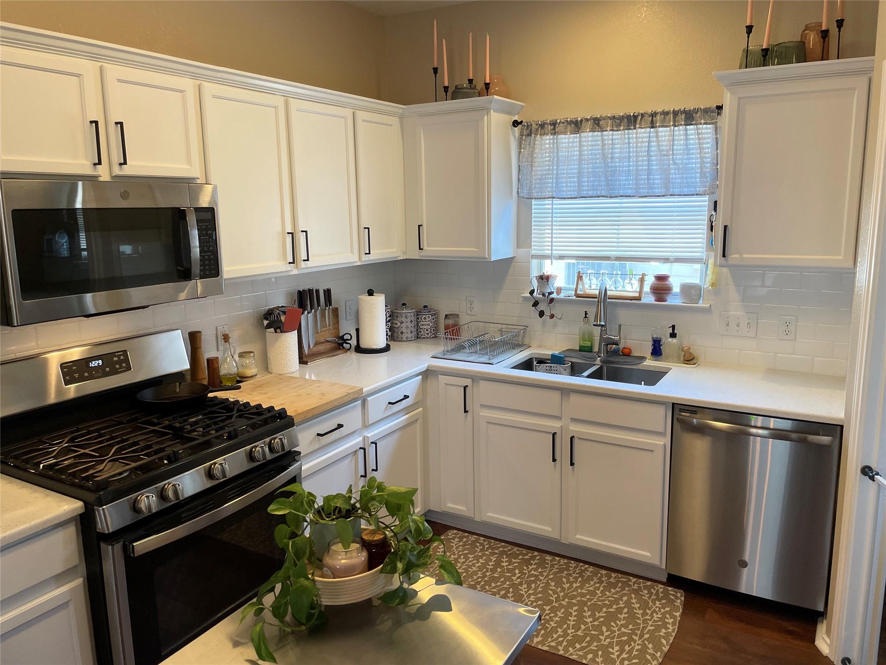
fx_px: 665
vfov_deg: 53.1
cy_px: 332
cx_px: 443
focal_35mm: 26
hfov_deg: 67.3
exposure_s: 1/120
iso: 100
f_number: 1.6
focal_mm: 4.2
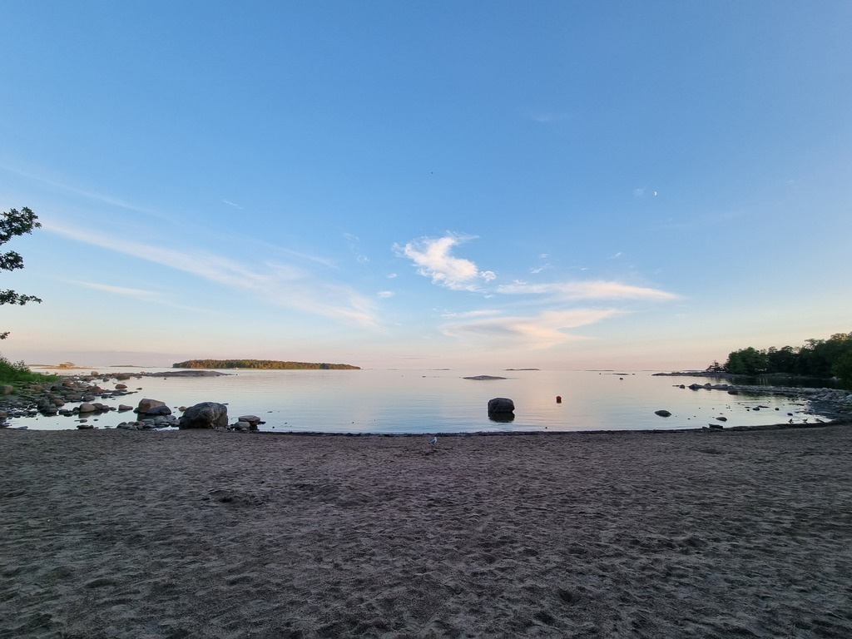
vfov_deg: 89.9
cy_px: 320
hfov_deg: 106.2
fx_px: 320
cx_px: 426
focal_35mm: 13
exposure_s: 1/368
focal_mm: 2.2
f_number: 2.2
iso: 50
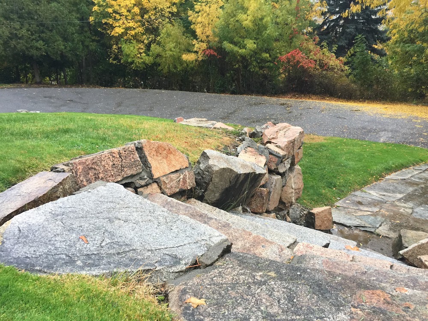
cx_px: 214
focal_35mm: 29
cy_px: 160
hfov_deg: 61.7
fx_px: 359
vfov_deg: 48.2
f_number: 2.2
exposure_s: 1/40
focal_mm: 4.15
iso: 40
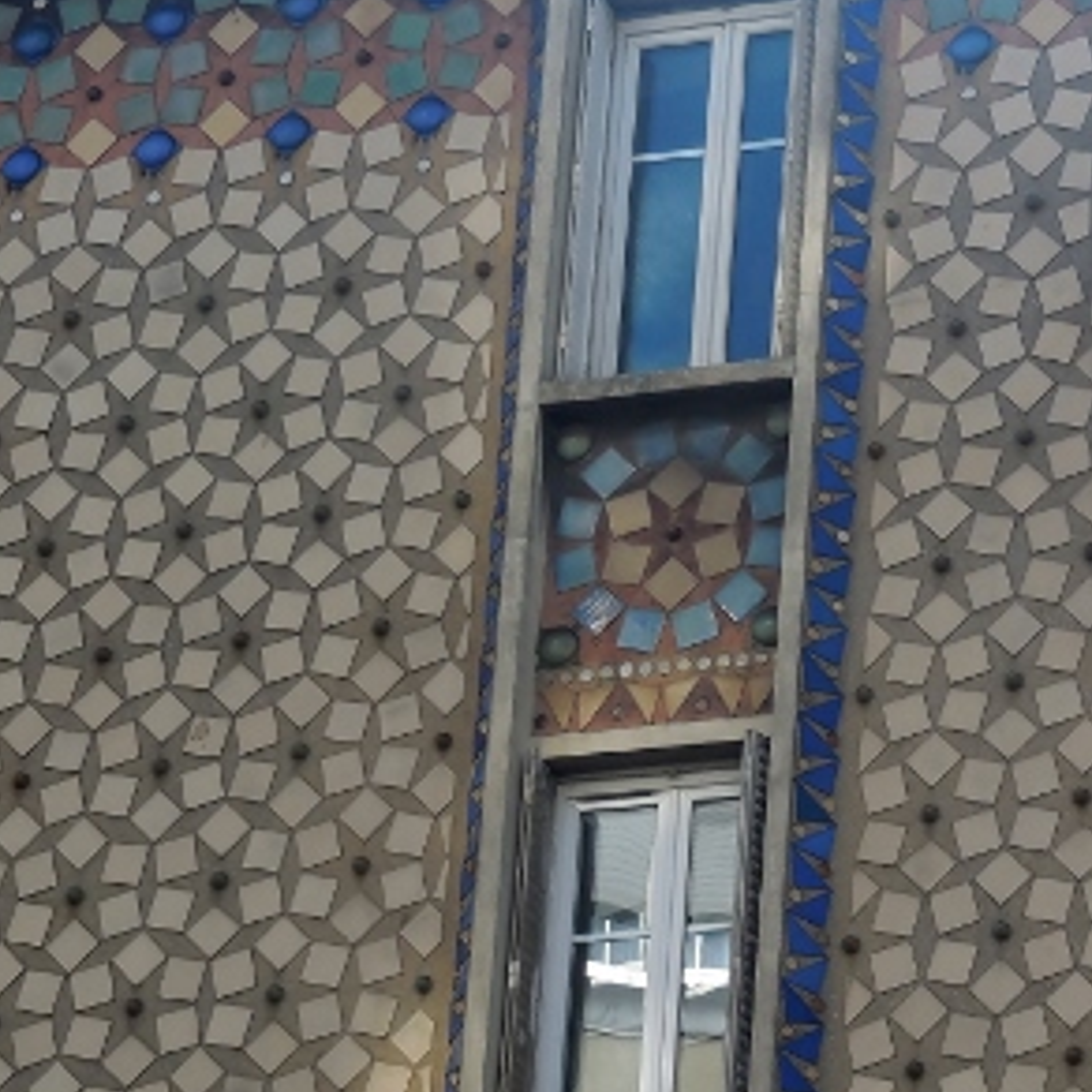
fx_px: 7816
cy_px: 632
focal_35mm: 219
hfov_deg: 8.0
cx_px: 976
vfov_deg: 8.0
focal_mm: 20.4
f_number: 5.1
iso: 125
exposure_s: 1/400
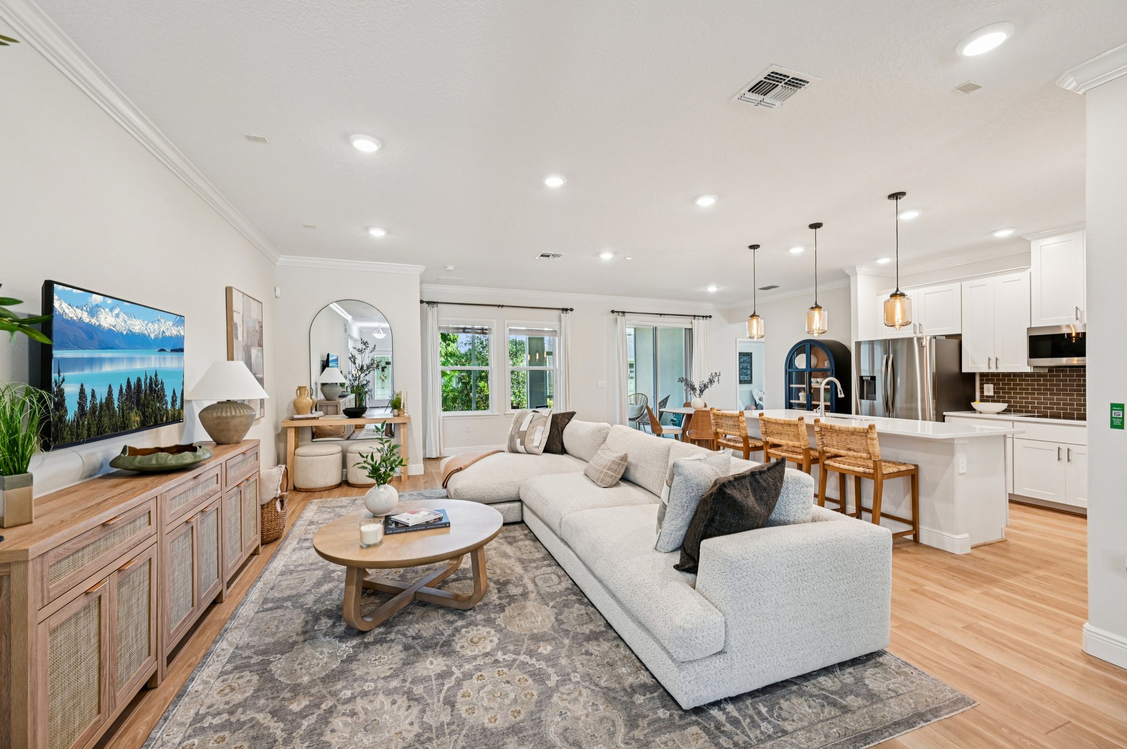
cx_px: 564
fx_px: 438
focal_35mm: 14
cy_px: 374
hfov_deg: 104.3
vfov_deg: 81.1
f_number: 8
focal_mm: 14
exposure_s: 1/30
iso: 800
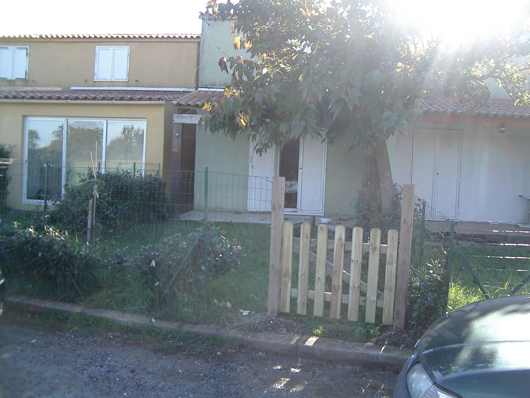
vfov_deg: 37.7
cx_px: 265
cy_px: 199
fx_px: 582
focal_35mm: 38
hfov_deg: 49.0
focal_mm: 5.8
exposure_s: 1/200
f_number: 2.6
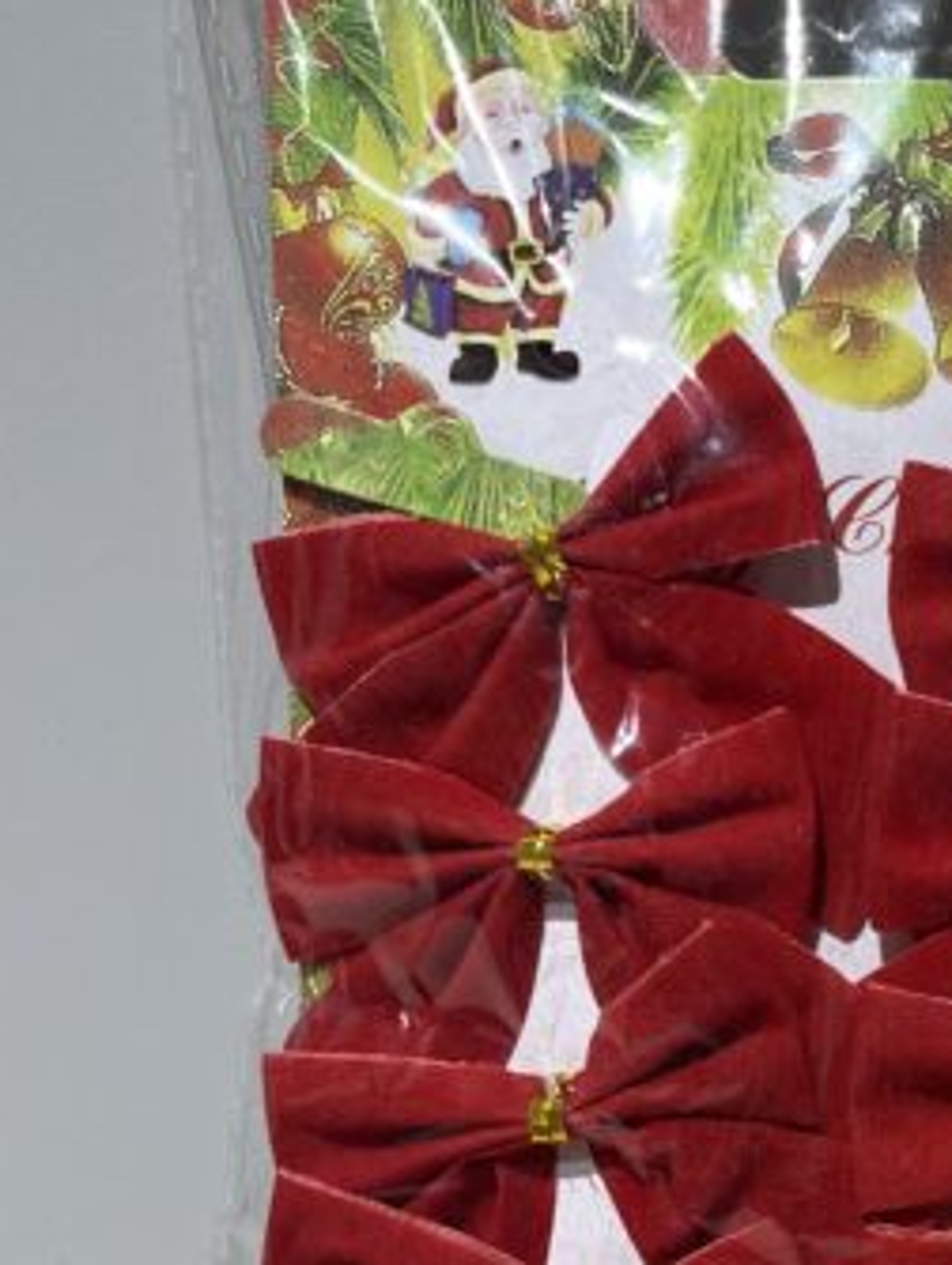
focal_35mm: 62
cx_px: 994
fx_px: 2269
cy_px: 1144
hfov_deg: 22.6
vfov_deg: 29.8
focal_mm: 5.1
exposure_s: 1/100
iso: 100
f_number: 1.6
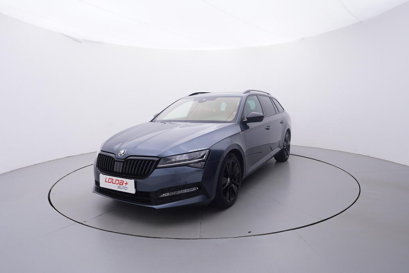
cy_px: 136
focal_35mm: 22
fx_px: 256
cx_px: 204
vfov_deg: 56.2
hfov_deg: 77.3
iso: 200
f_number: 5
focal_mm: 15
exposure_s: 1/80
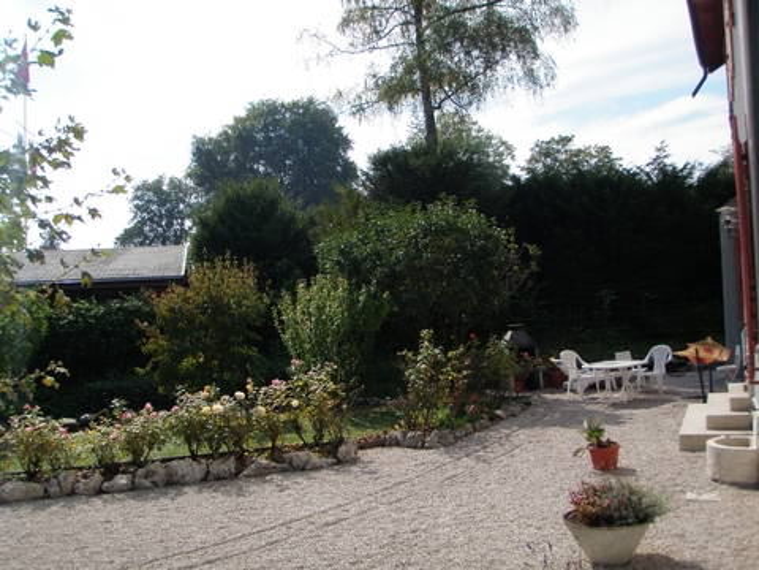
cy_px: 285
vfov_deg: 37.7
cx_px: 380
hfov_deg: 49.0
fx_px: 833
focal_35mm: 38
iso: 80
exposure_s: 1/640
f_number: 3.5
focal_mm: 6.7
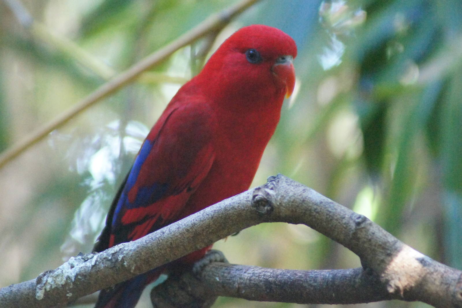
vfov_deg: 3.1
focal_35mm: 450
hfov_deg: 4.6
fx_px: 5772
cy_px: 154
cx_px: 231
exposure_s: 1/125
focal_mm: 300
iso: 6400
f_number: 5.6
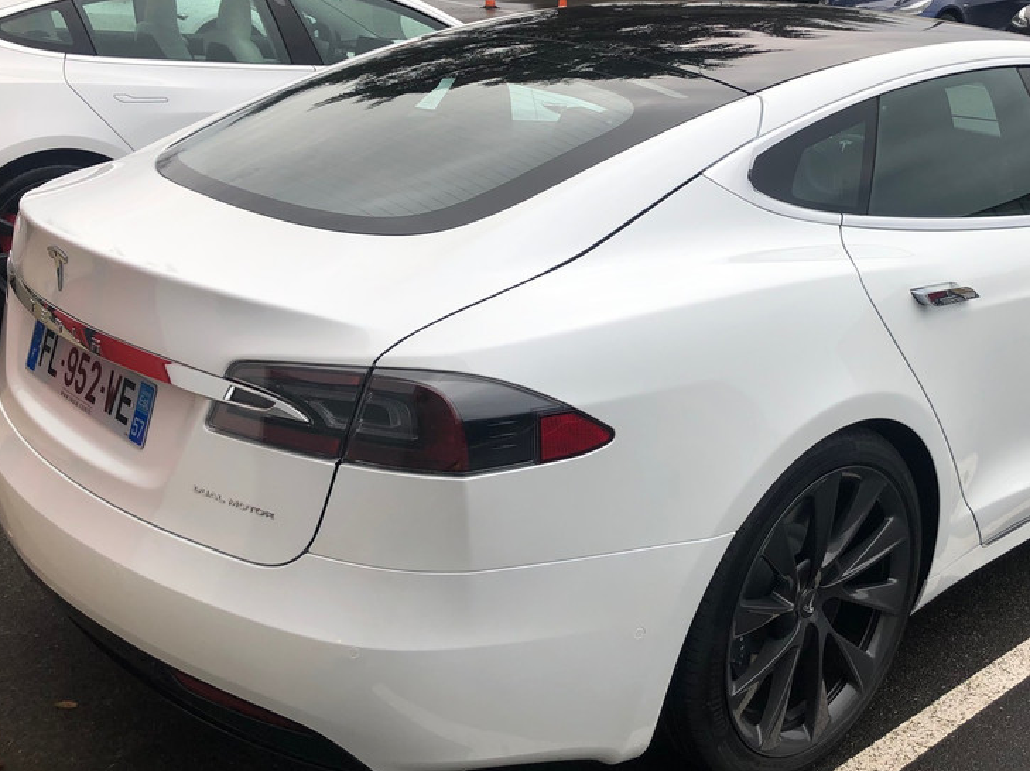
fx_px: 1219
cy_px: 278
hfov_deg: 45.0
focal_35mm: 41
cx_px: 699
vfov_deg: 34.9
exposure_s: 1/233
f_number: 1.8
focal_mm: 3.99
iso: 20
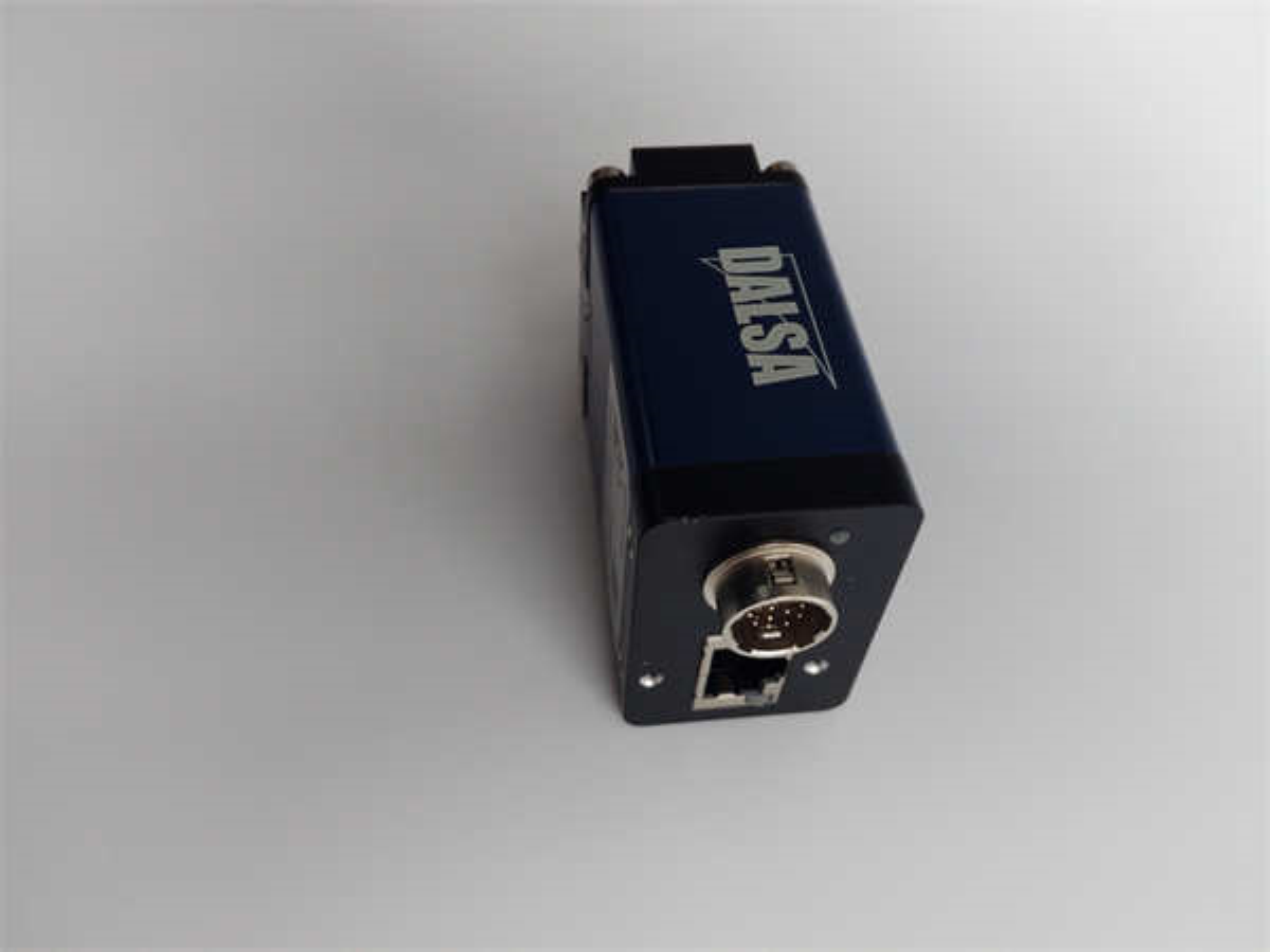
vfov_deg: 51.4
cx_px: 635
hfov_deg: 65.3
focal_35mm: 27
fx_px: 991
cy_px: 476
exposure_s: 1/33
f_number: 2
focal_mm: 3.79
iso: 148
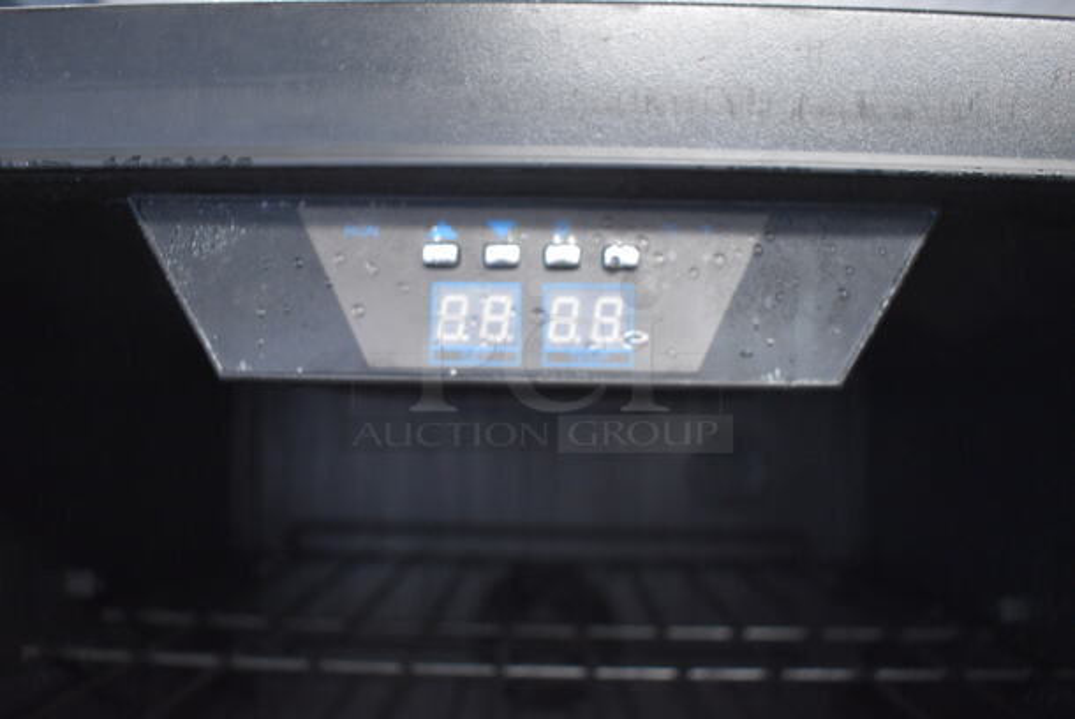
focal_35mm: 30
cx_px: 538
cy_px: 360
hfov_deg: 61.9
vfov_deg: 43.7
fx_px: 897
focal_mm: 20
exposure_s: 1/60
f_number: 4
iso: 1800
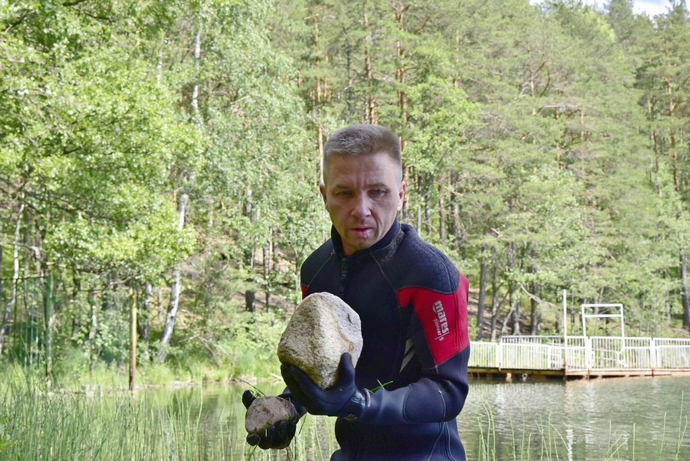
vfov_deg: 26.0
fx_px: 997
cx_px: 345
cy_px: 230
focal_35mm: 52
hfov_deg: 38.2
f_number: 10
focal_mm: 52
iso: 500
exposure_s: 1/400
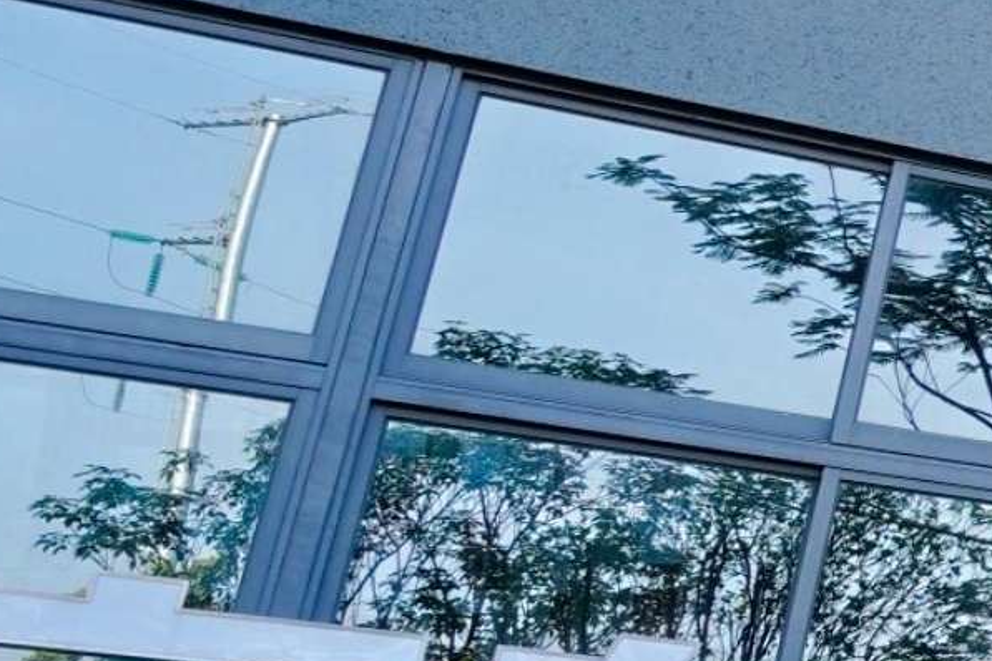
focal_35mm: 107
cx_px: 2844
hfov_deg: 11.8
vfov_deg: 12.8
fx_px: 2948
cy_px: 184
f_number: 6.3
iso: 250
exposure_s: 1/161
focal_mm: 16
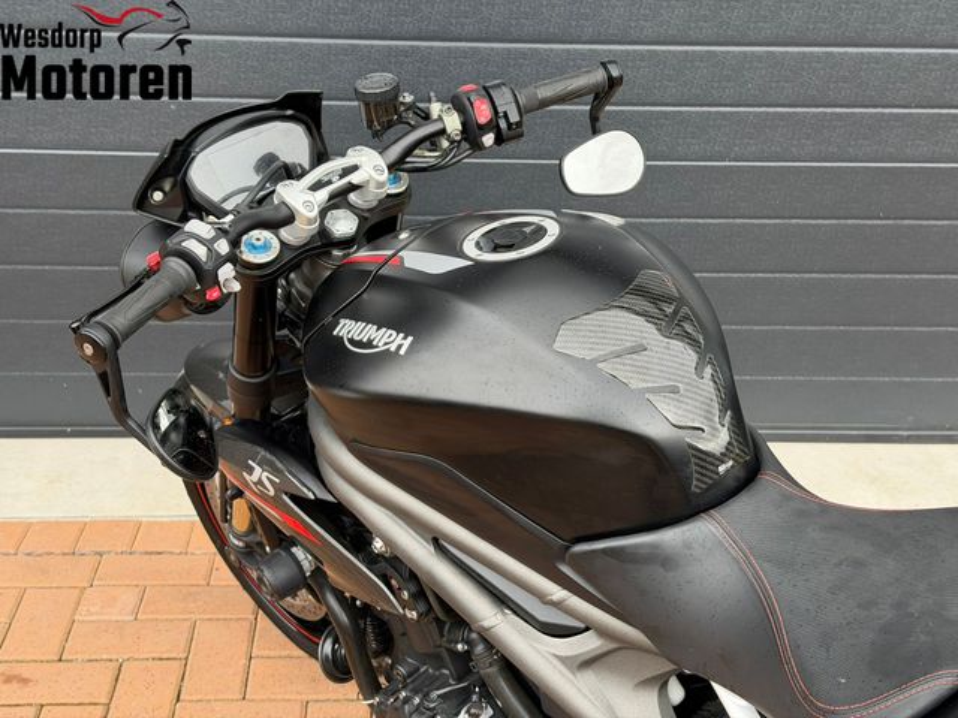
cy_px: 359
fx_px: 1328
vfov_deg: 30.3
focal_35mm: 48
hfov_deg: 39.7
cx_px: 479
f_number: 1.78
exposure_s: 1/330
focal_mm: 6.76
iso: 80
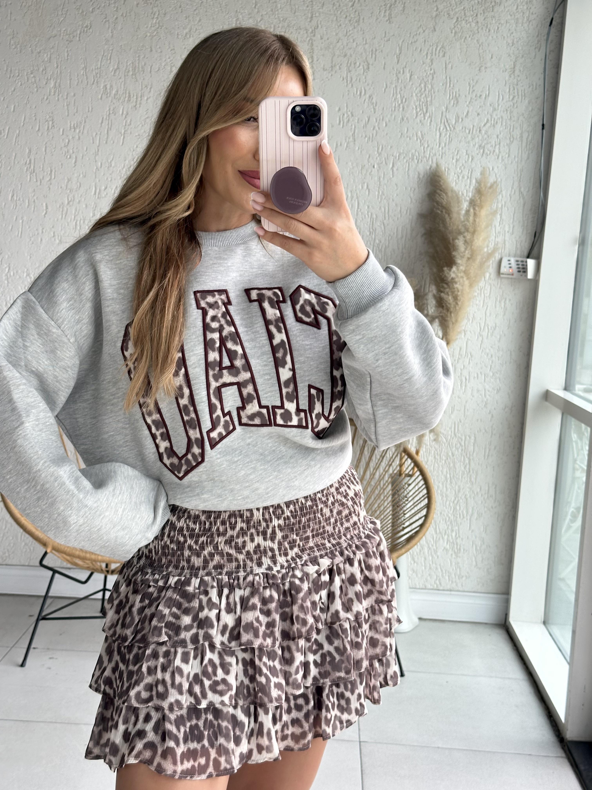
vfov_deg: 39.7
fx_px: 1095
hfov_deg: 30.3
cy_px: 395
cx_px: 296
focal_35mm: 48
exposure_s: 1/124
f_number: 1.78
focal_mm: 6.86
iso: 64
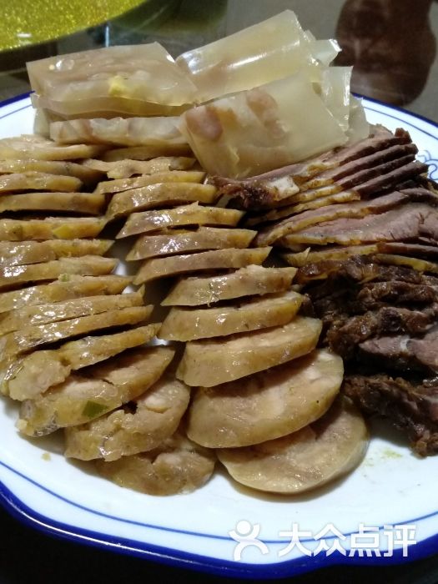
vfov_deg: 76.4
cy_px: 292
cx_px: 219
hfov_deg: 61.1
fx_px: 371
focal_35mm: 22
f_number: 2.2
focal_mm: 3.81
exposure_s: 1/20
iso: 800
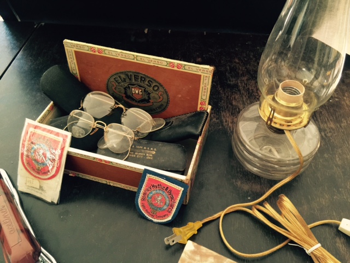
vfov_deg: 48.2
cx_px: 175
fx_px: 293
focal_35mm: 29
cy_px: 132
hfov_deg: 61.7
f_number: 2.2
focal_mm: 4.15
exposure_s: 1/10
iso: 125
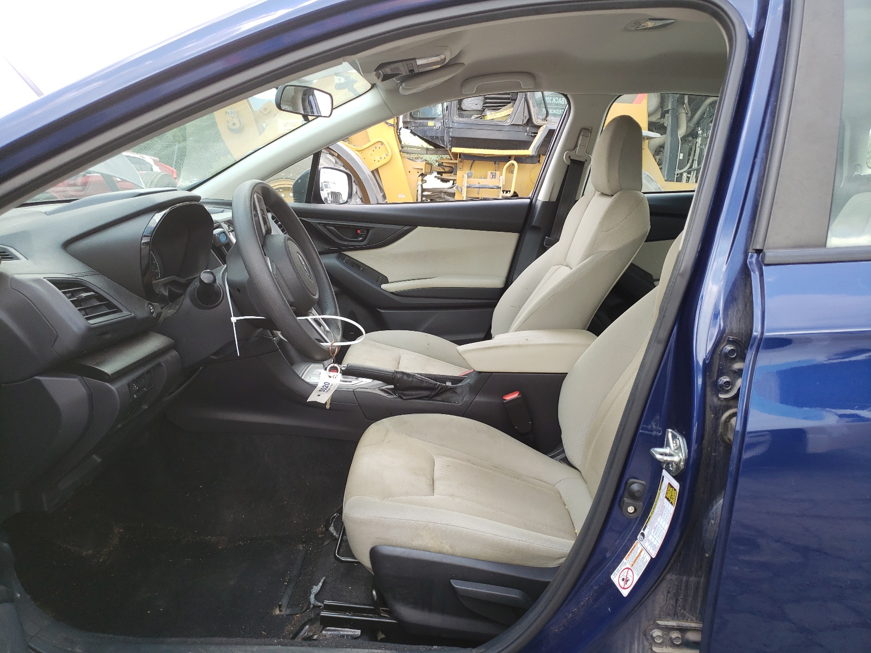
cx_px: 436
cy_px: 326
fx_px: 654
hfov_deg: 67.3
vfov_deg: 53.1
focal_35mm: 26
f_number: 1.5
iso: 50
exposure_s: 1/286
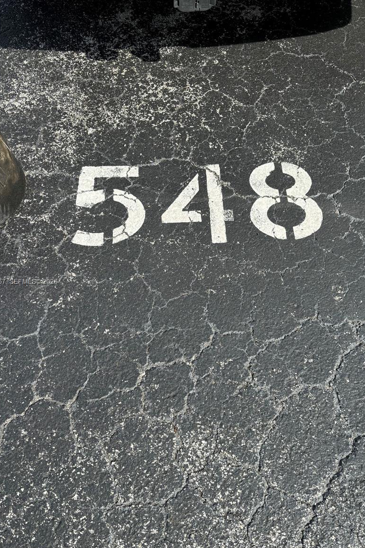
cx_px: 183
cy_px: 282
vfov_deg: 65.5
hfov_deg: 46.4
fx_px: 426
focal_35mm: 28
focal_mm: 5.96
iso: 50
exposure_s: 1/1522
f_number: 1.6
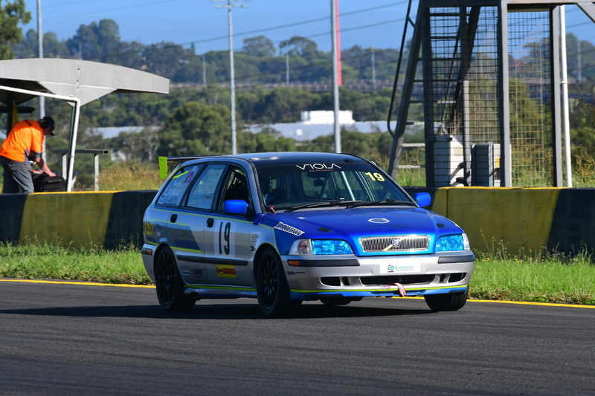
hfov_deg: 4.4
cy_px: 198
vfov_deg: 3.0
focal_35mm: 465
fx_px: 7683
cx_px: 298
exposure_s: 1/640
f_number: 11
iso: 500
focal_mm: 310
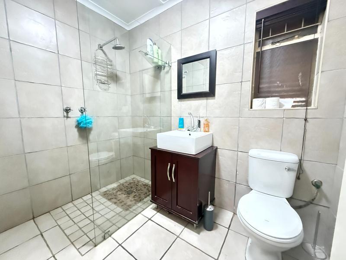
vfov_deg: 85.7
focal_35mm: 14
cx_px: 173
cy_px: 130
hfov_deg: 102.1
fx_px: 140
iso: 1250
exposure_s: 1/33
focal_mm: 2.22
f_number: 2.2
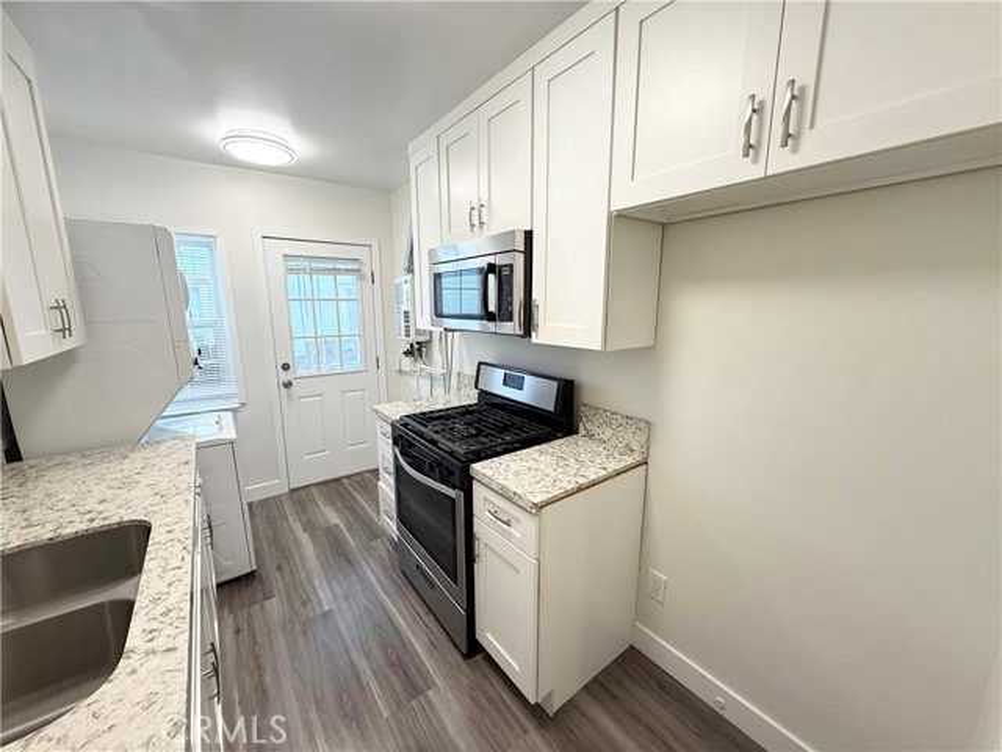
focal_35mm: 14
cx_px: 501
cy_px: 376
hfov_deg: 102.1
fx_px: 405
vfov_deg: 85.7
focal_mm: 2.22
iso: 100
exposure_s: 1/120
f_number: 2.2
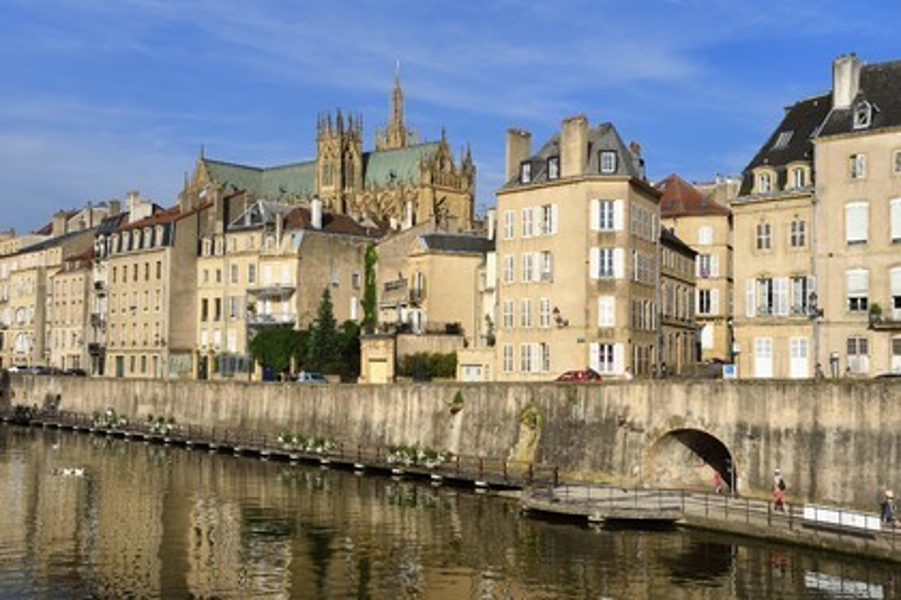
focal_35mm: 48
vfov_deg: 28.1
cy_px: 300
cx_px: 450
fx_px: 1201
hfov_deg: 41.1
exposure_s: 1/250
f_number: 14
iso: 200
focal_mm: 48
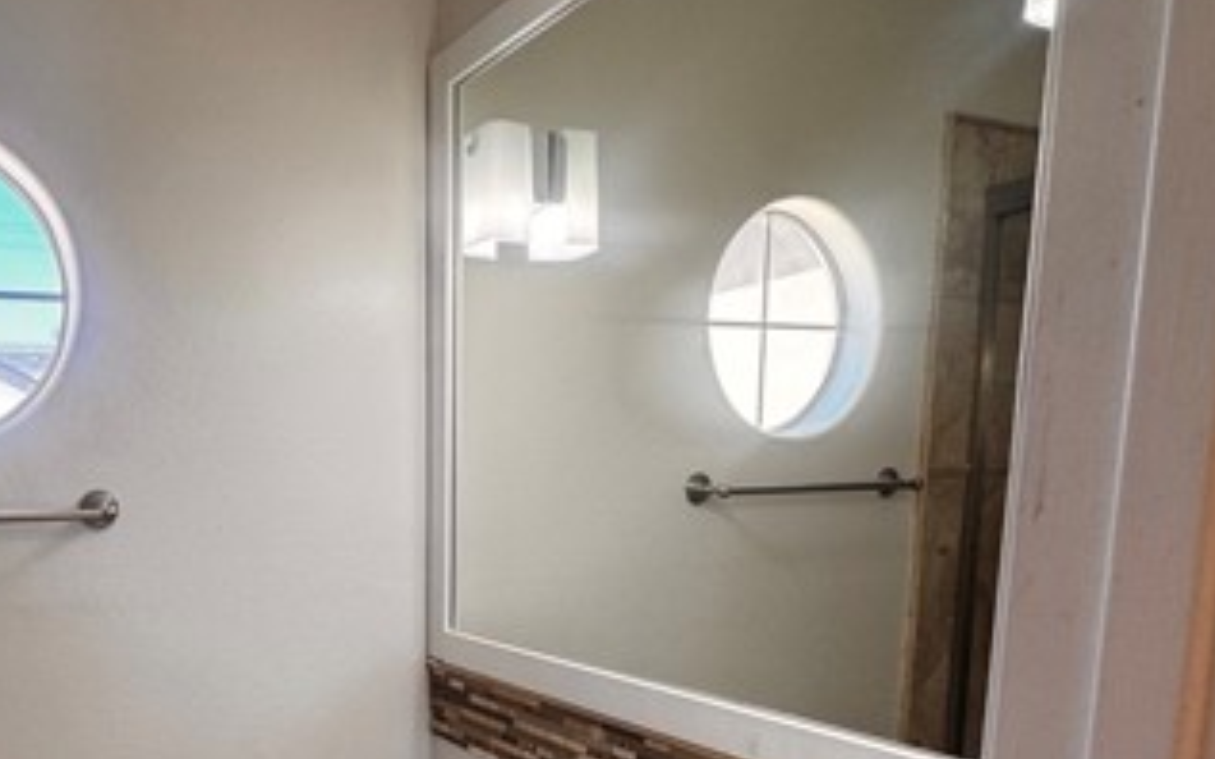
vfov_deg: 40.0
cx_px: 253
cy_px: 617
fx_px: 993
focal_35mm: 30
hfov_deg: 58.4
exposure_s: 1/120
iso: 100
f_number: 2.2
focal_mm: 2.22
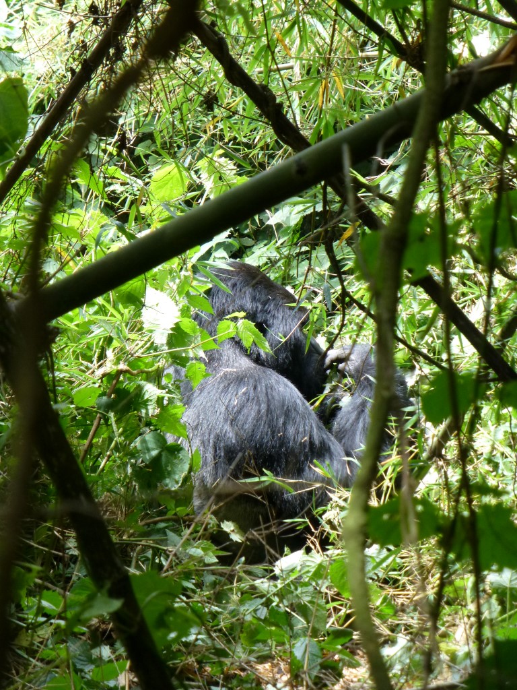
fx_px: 3067
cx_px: 258
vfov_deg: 12.8
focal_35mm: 154
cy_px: 345
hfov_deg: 9.6
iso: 320
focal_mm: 27.6
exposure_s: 1/80
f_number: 5.4
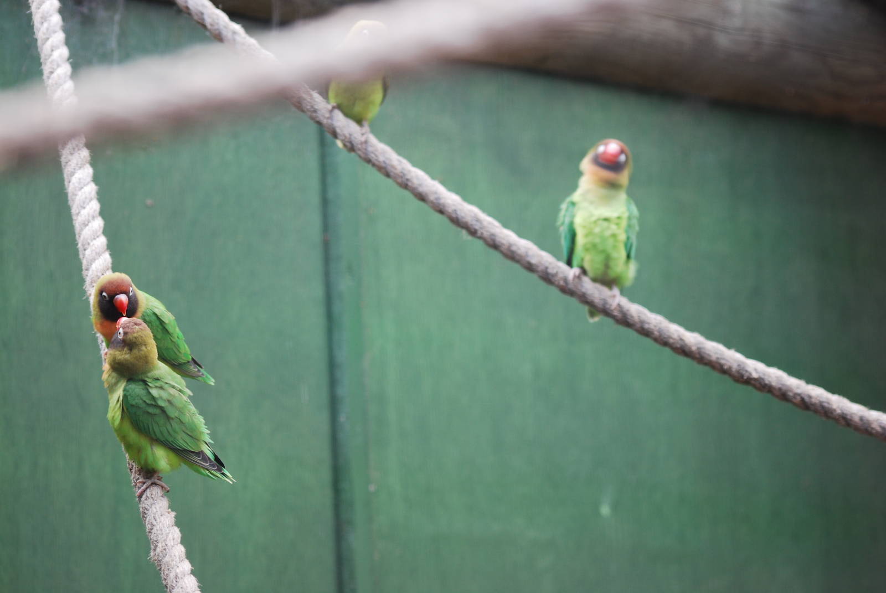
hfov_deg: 12.4
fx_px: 4066
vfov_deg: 8.3
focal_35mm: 165
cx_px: 443
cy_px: 296
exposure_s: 1/160
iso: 200
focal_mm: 110
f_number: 4.2
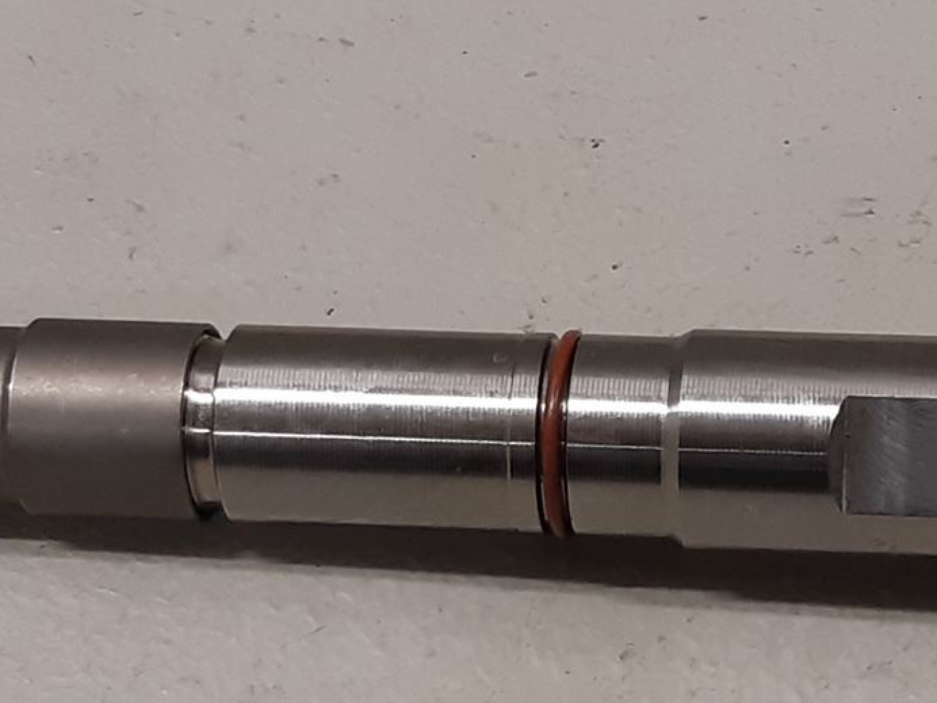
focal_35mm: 77
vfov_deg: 19.0
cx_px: 808
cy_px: 559
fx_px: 2084
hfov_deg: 24.7
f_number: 1.7
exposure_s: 1/50
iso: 100
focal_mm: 3.93
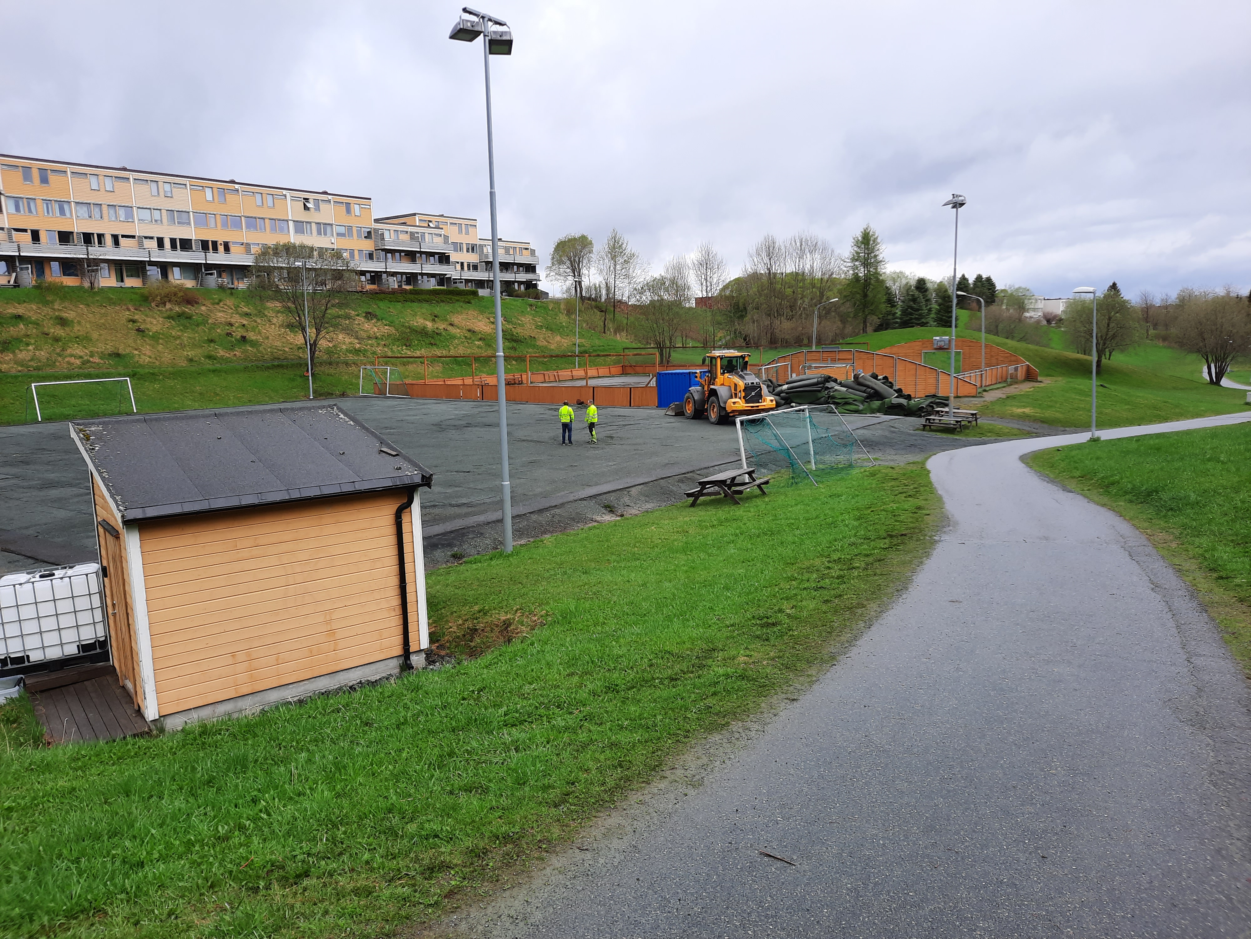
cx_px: 626
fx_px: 903
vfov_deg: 54.9
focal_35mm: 25
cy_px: 470
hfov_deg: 69.4
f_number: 2
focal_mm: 4.6
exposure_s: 1/411
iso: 32
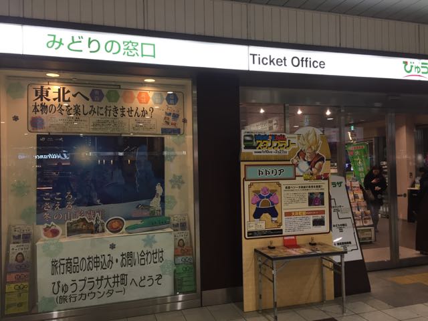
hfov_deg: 61.7
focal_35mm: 29
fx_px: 359
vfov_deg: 48.2
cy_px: 160
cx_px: 214
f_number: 2.2
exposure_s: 1/30
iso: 32
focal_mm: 4.15
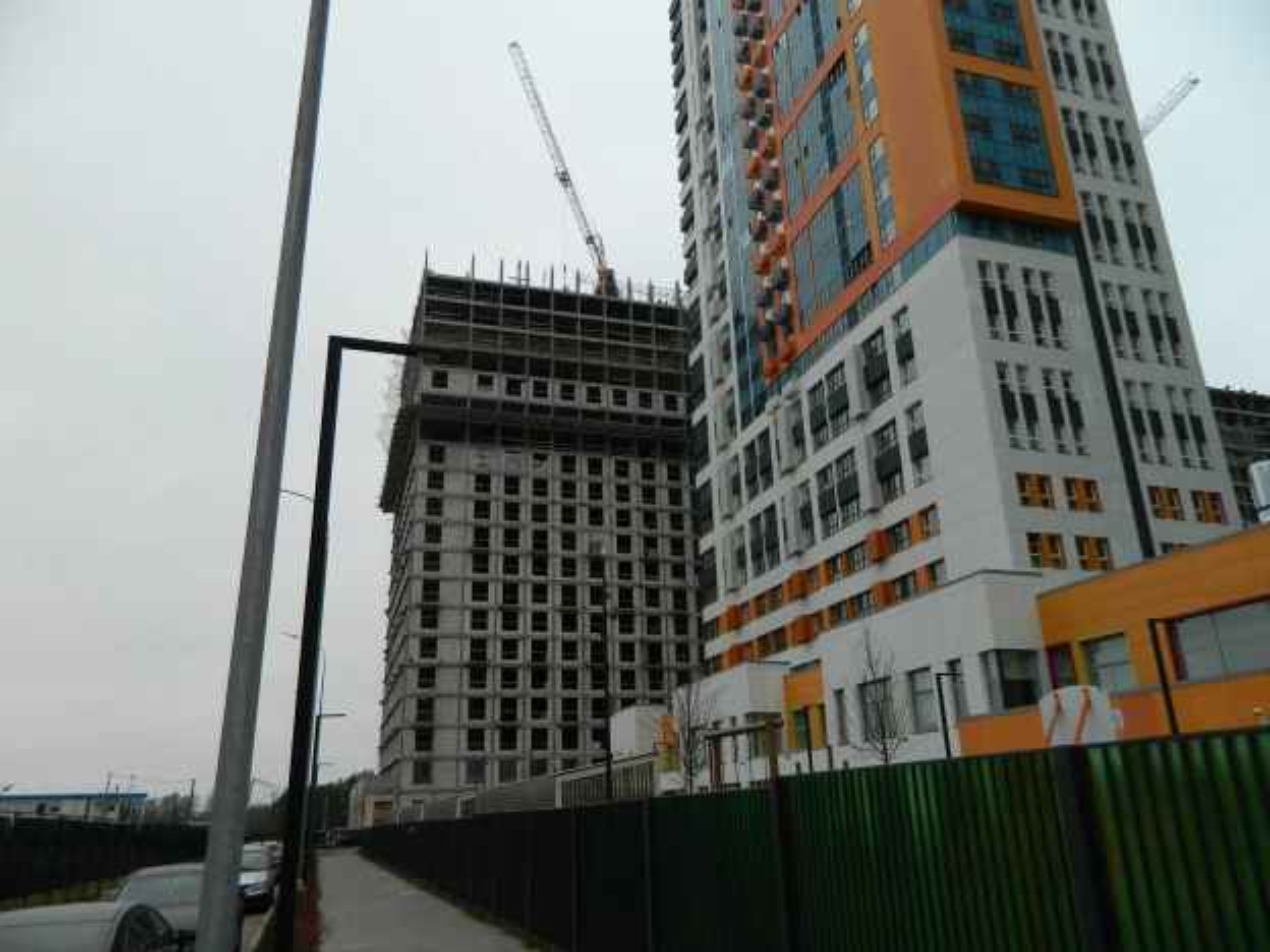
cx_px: 635
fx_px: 917
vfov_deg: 54.9
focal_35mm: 25
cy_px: 476
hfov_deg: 69.4
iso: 80
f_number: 3.1
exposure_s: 1/80
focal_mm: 4.5
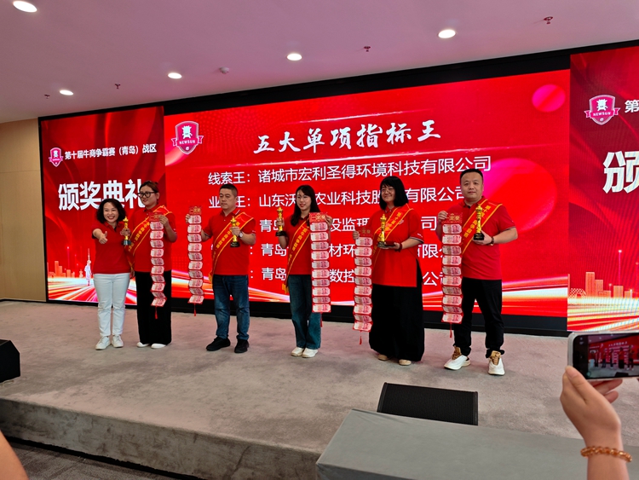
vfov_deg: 58.9
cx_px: 320
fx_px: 425
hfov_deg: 73.9
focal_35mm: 23
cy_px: 240
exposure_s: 1/250
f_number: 1.42
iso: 250
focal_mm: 6.68
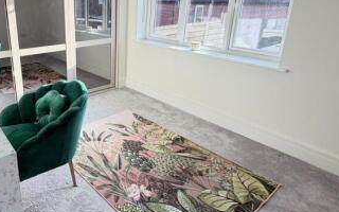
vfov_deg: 45.5
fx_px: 249
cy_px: 76
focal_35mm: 27
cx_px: 94
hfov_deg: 65.1
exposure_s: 1/121
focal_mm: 2.22
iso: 125
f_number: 2.2
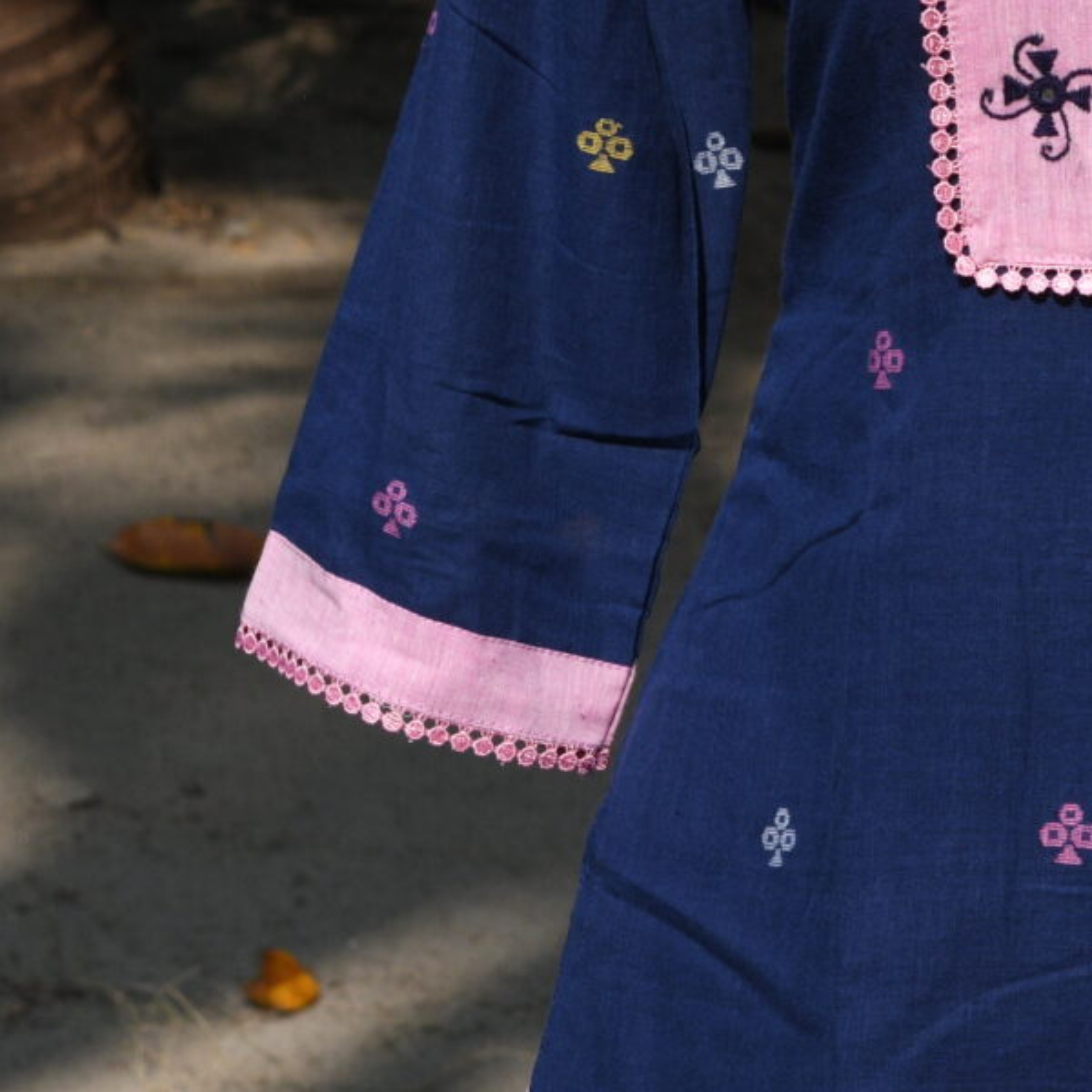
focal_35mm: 283
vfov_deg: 6.2
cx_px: 1267
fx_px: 10100
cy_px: -136
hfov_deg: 6.2
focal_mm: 65
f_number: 10
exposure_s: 1/400
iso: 400
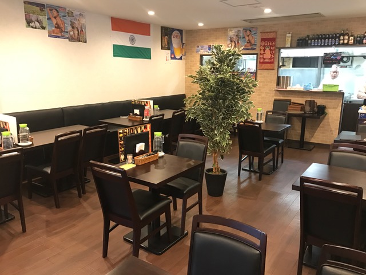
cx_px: 183
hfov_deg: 63.4
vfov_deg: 49.7
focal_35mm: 28
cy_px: 138
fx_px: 296
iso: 100
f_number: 1.8
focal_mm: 3.99
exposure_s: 1/15
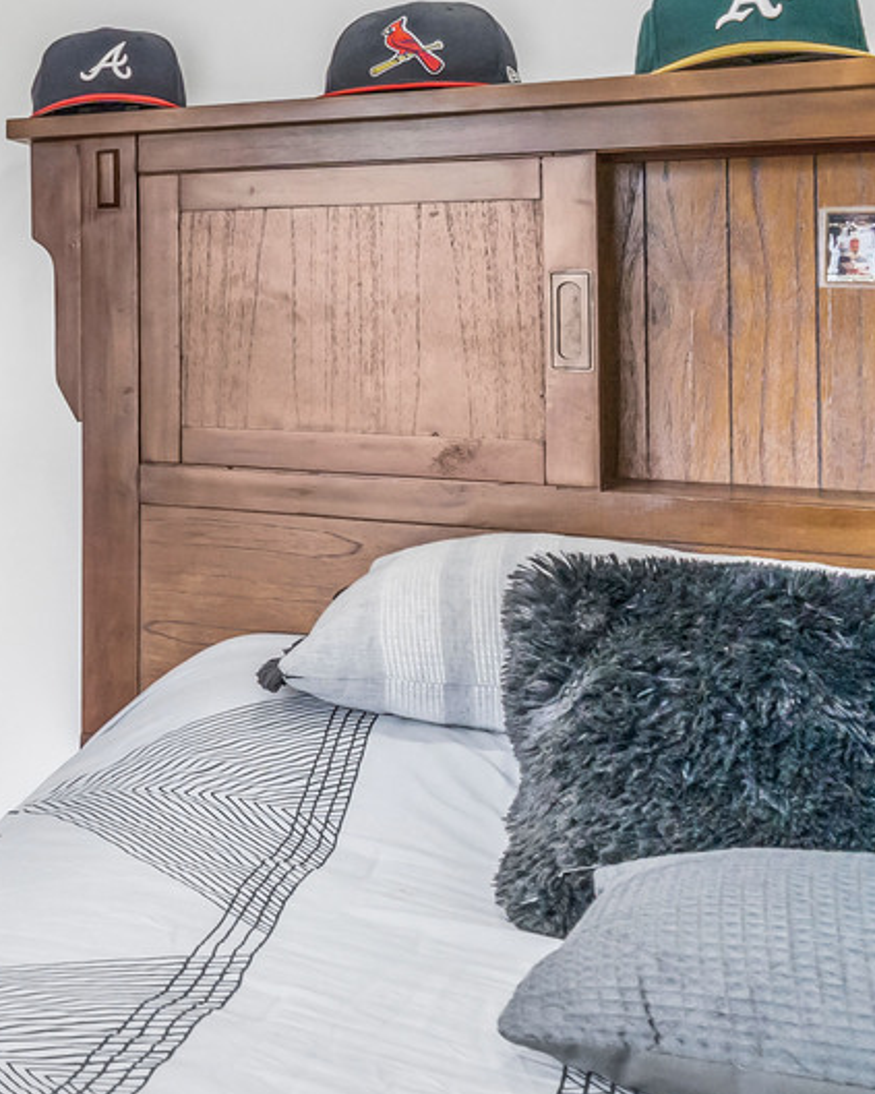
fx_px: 1489
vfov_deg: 39.4
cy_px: 290
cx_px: -722
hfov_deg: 21.1
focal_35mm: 46
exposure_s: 1/400
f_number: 9
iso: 1250
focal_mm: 16
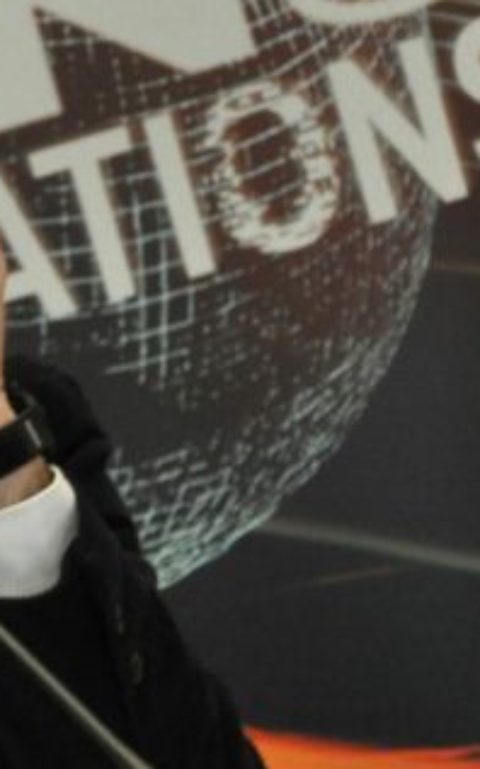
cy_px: 444
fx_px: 6365
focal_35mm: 304
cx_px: -201
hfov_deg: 4.3
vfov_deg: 6.9
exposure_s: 1/50
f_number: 5.6
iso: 1600
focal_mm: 105
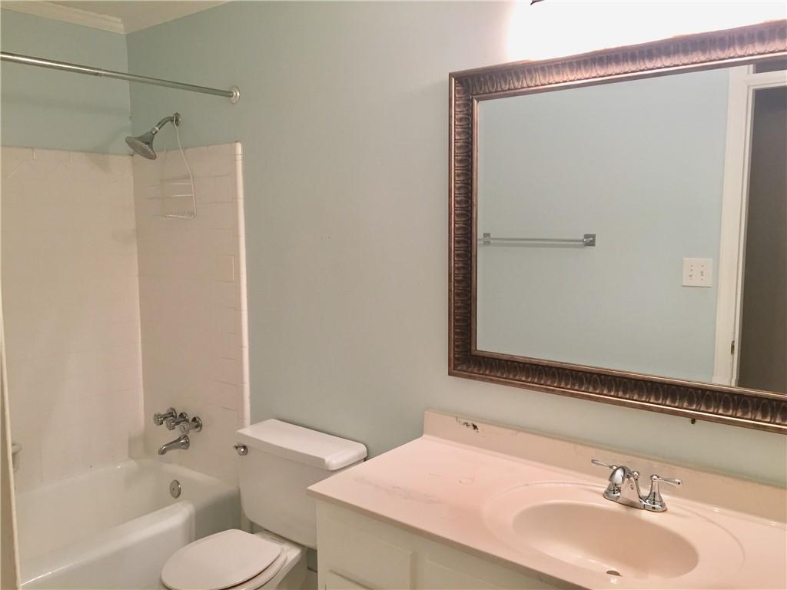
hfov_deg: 61.7
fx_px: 659
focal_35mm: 29
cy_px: 295
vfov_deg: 48.2
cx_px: 394
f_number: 2.2
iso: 64
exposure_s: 1/30
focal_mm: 4.15
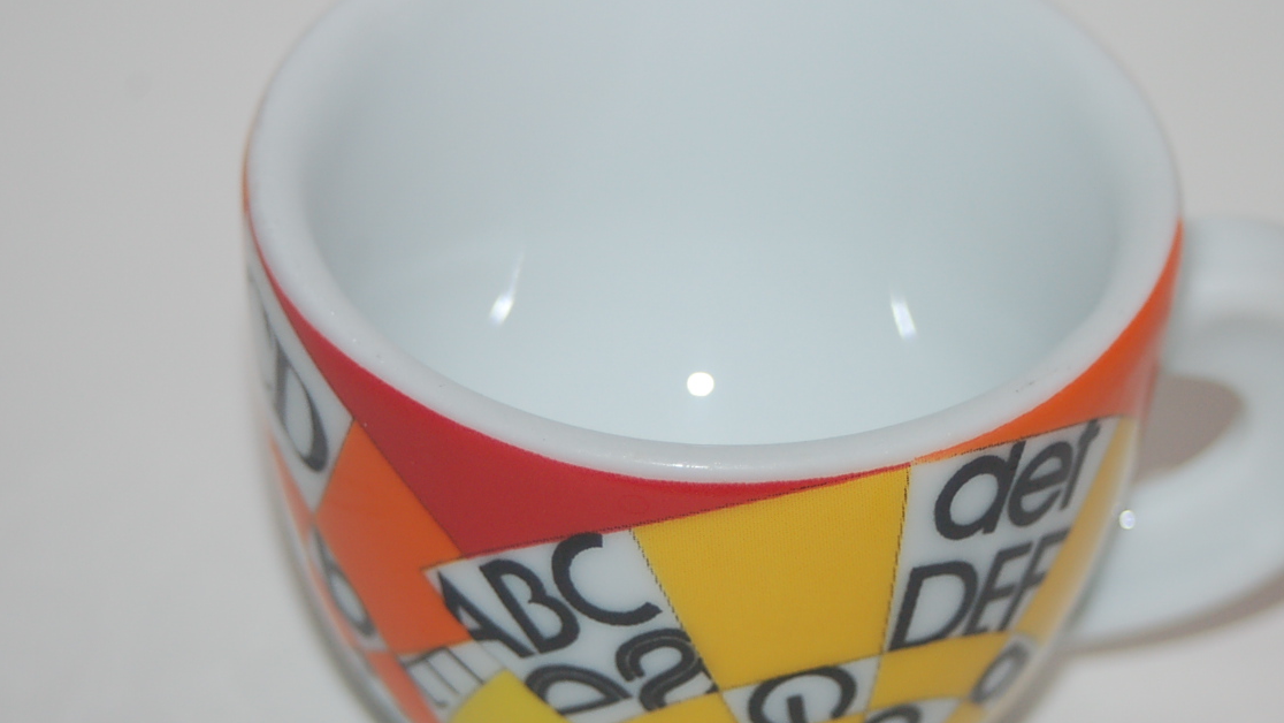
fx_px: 5404
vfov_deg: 7.6
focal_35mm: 159
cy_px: 379
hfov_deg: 13.5
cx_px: 743
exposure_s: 1/60
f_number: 5.6
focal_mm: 75
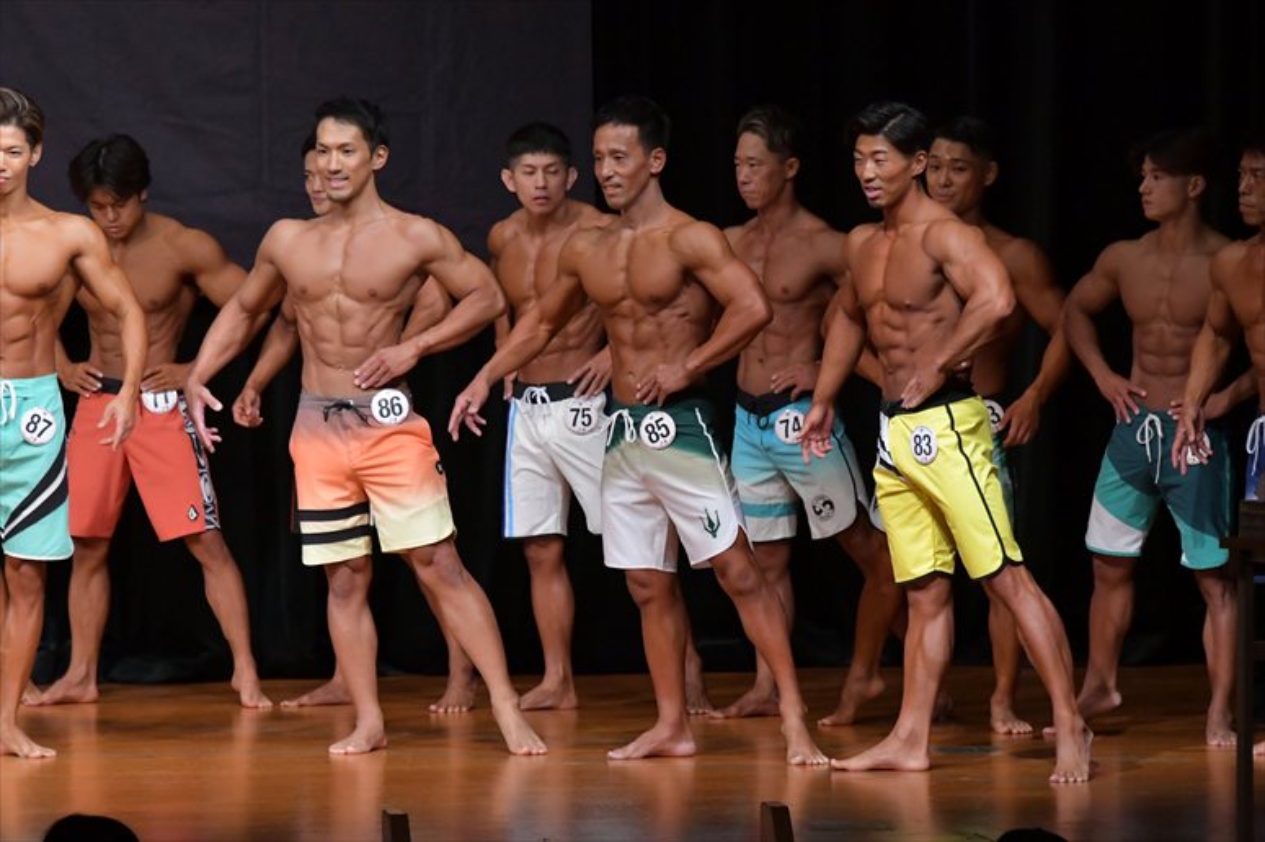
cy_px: 421
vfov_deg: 5.4
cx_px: 632
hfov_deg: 8.1
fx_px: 8956
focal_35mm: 255
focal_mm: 170
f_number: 5.6
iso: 5000
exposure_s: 1/400
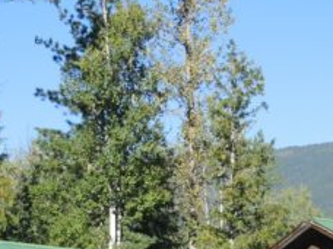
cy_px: 258
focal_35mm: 141
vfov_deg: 10.4
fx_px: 1356
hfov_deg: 14.0
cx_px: 242
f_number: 2.5
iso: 80
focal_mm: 9
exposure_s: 1/1000
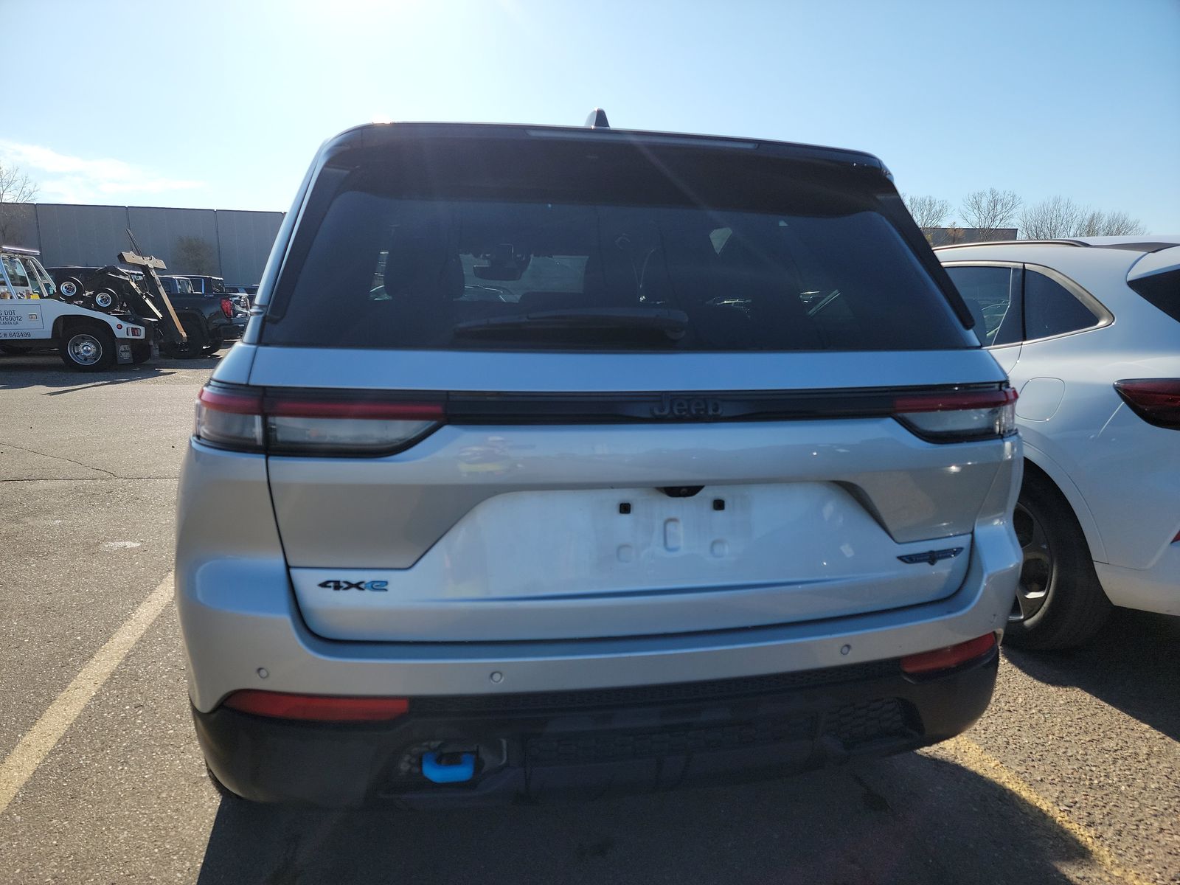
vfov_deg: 56.8
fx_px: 818
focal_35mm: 24
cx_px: 590
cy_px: 442
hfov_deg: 71.6
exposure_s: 1/818
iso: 50
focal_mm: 6.7
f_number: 1.8
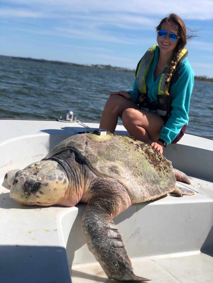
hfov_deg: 28.0
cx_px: 106
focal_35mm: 52
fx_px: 427
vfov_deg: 36.8
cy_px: 142
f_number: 2.4
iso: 16
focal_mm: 6
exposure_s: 1/1200
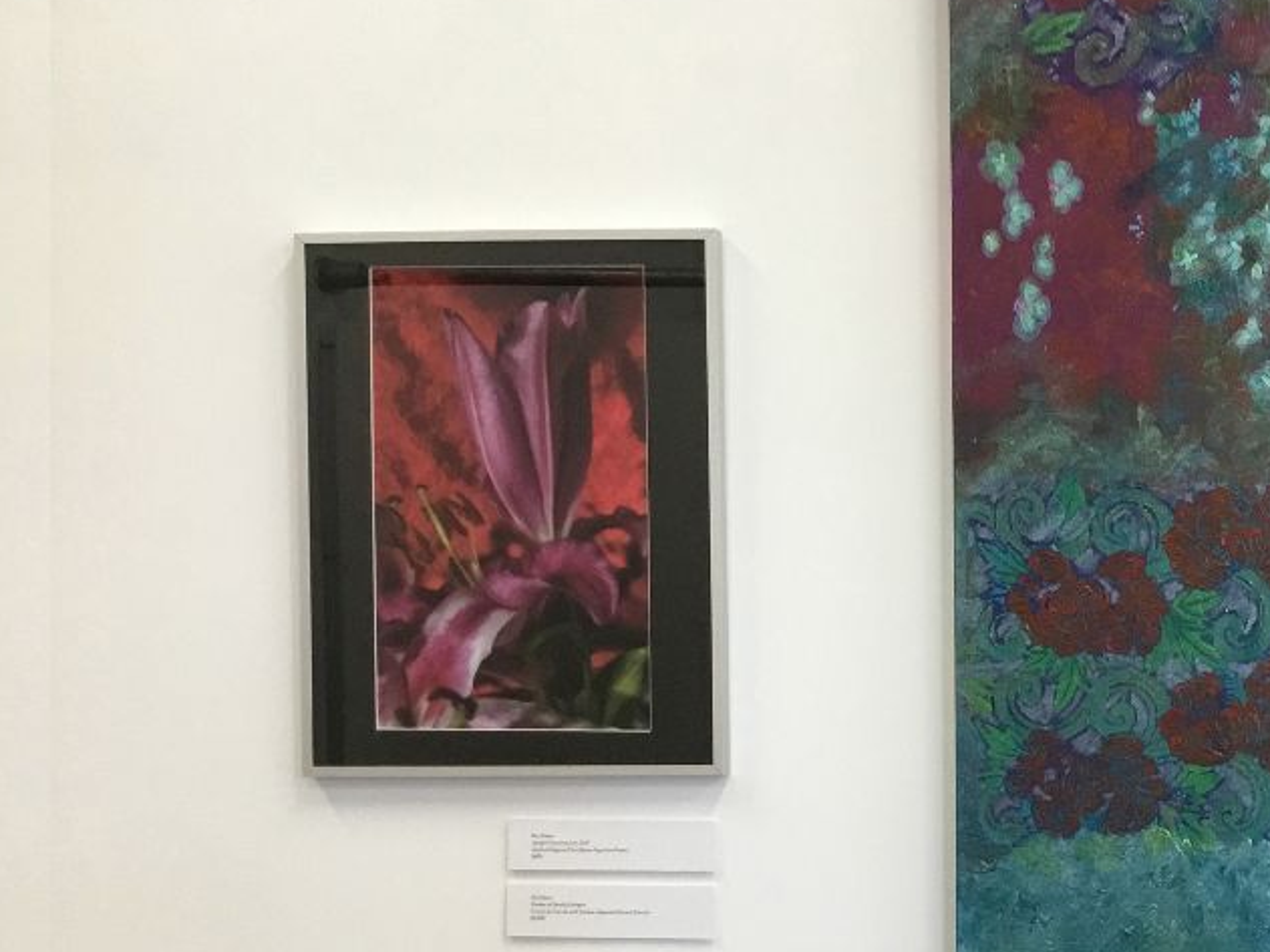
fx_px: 2164
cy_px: 682
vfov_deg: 24.6
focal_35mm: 59
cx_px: 1189
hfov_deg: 30.9
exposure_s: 1/33
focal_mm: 3.3
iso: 64
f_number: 2.4
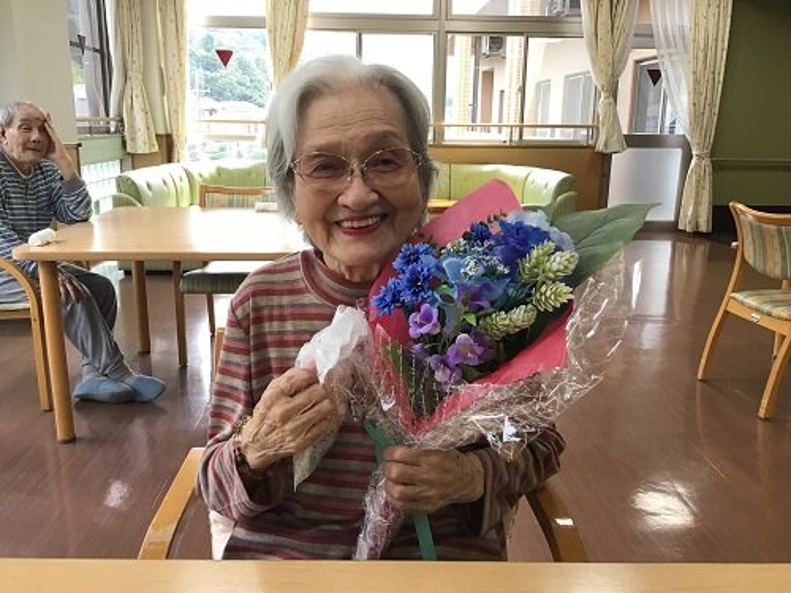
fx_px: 708
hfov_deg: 58.4
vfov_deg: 45.4
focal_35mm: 31
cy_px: 296
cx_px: 396
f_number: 2.4
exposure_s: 1/40
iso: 25
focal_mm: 3.3
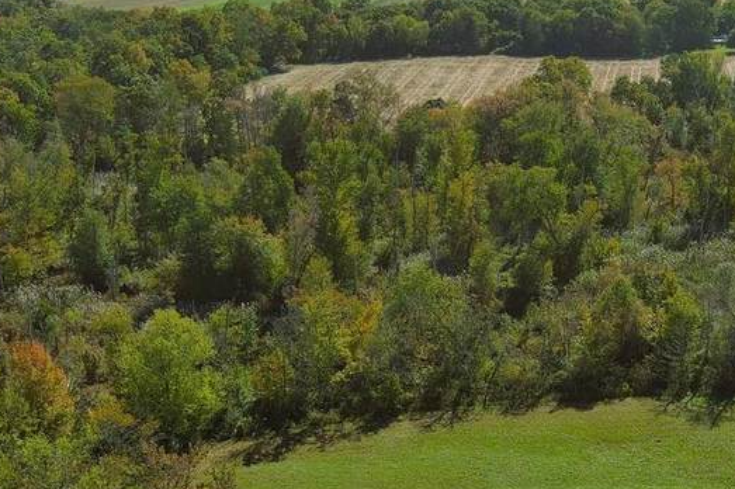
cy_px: 359
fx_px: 1449
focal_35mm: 71
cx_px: 474
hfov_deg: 28.3
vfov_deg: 19.0
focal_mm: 10.57
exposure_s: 1/1600
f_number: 2.8
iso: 100
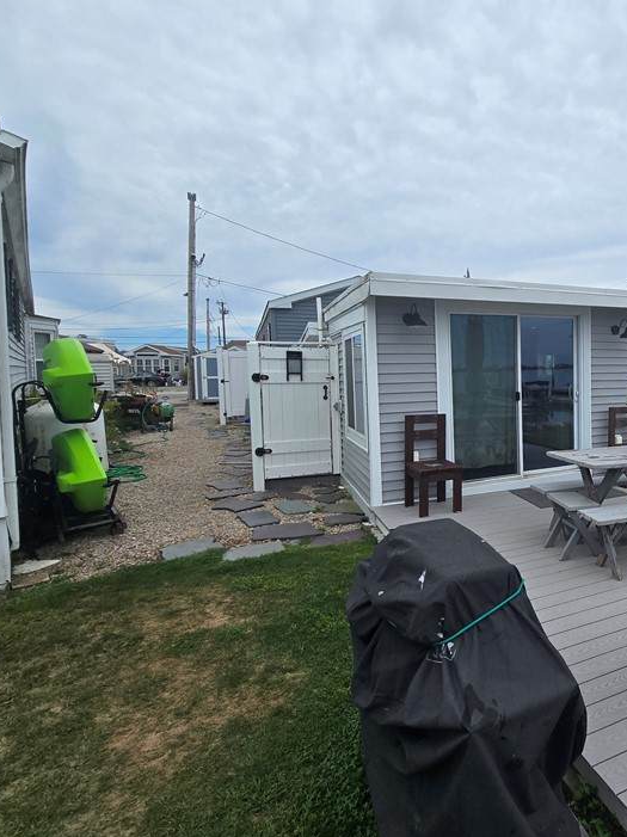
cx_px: 540
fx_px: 459
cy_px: 411
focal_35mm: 19
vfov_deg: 84.7
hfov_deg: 60.4
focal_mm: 2.2
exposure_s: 1/2693
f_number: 2.2
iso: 50
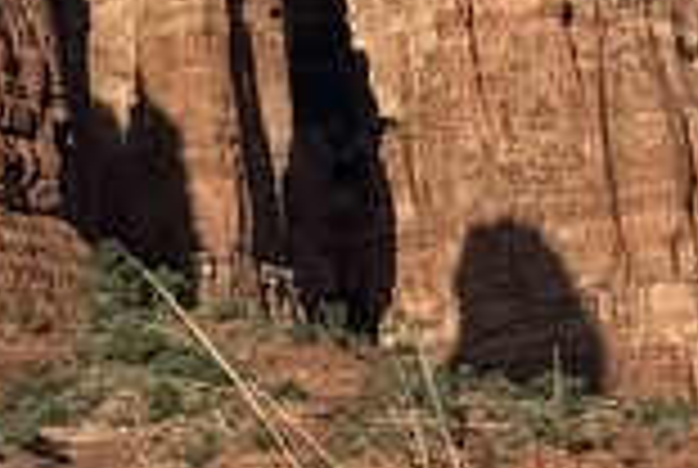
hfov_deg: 6.1
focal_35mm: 329
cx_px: -680
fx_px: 6391
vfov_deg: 4.2
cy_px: -72
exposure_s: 1/3891
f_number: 1.78
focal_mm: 6.76
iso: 64
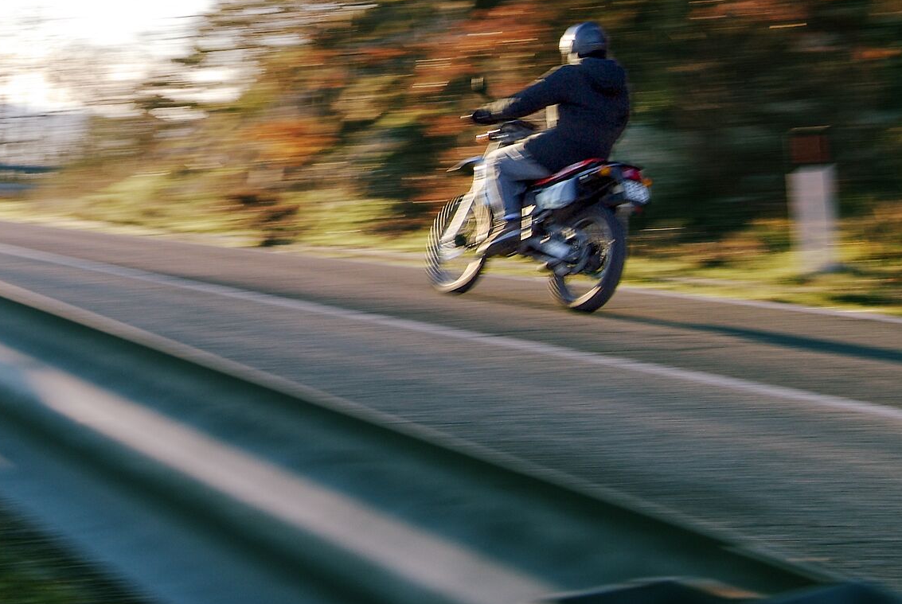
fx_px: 1833
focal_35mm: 73
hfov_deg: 27.1
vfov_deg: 18.3
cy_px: 16
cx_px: 184
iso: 100
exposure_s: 1/60
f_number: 6.3
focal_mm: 23
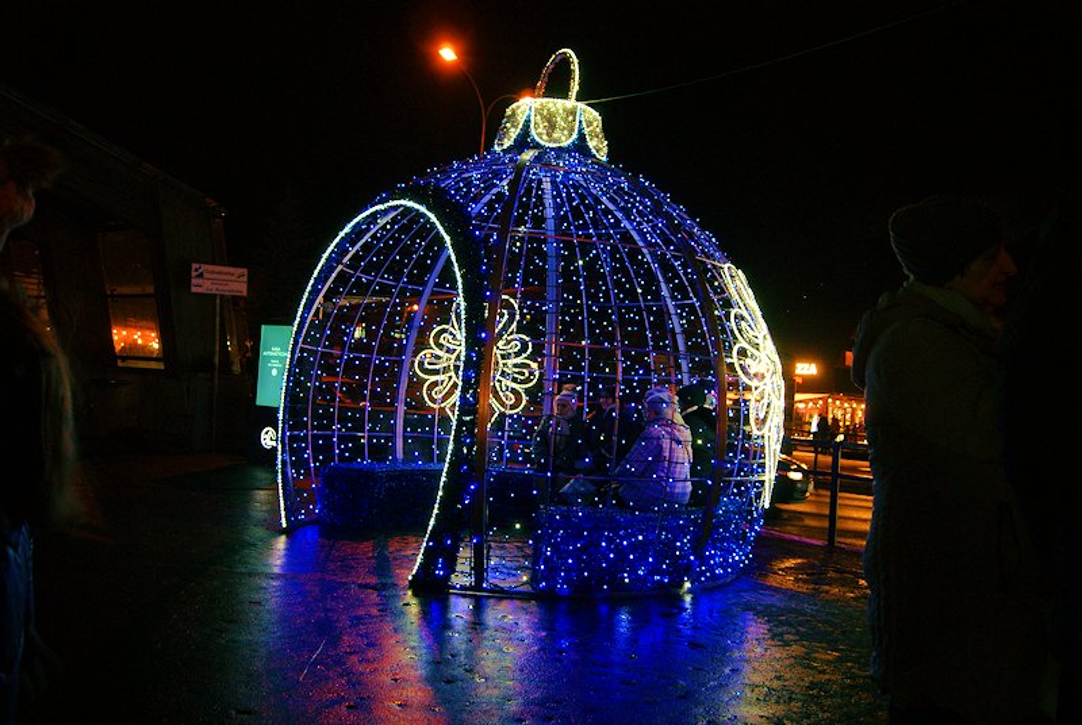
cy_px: 362
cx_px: 541
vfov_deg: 48.1
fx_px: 813
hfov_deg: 67.3
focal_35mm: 27
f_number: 3.5
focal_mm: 18
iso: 400
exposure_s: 1/30
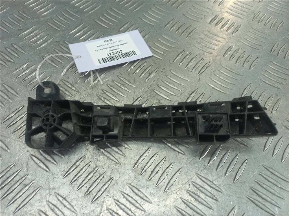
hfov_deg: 69.4
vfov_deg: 54.9
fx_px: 209
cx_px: 144
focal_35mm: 25
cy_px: 108
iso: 64
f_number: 1.8
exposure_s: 1/50
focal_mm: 4.6
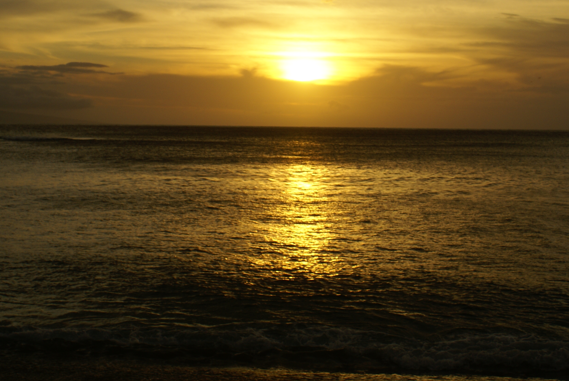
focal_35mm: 71
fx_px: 1124
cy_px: 113
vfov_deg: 19.2
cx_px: 309
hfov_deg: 28.4
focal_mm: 30
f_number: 9
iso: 100
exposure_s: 1/400
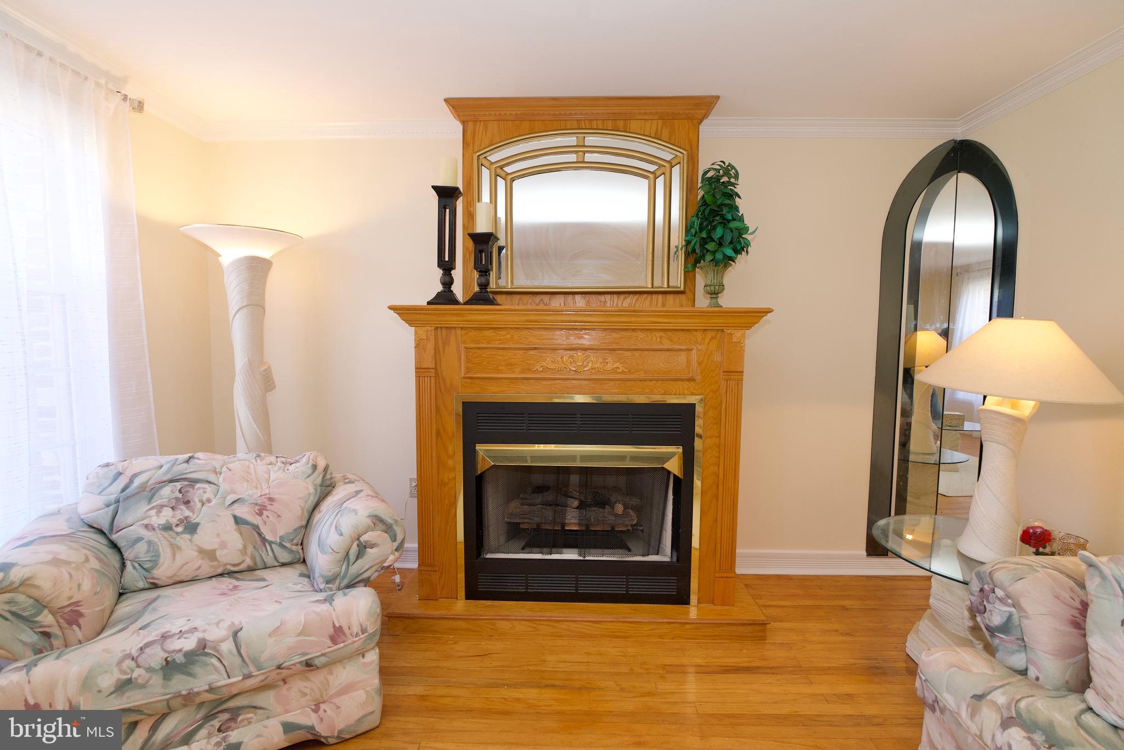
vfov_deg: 73.8
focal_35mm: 16
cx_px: 562
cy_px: 375
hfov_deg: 96.7
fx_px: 500
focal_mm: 16
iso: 1250
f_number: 6.3
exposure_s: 1/60
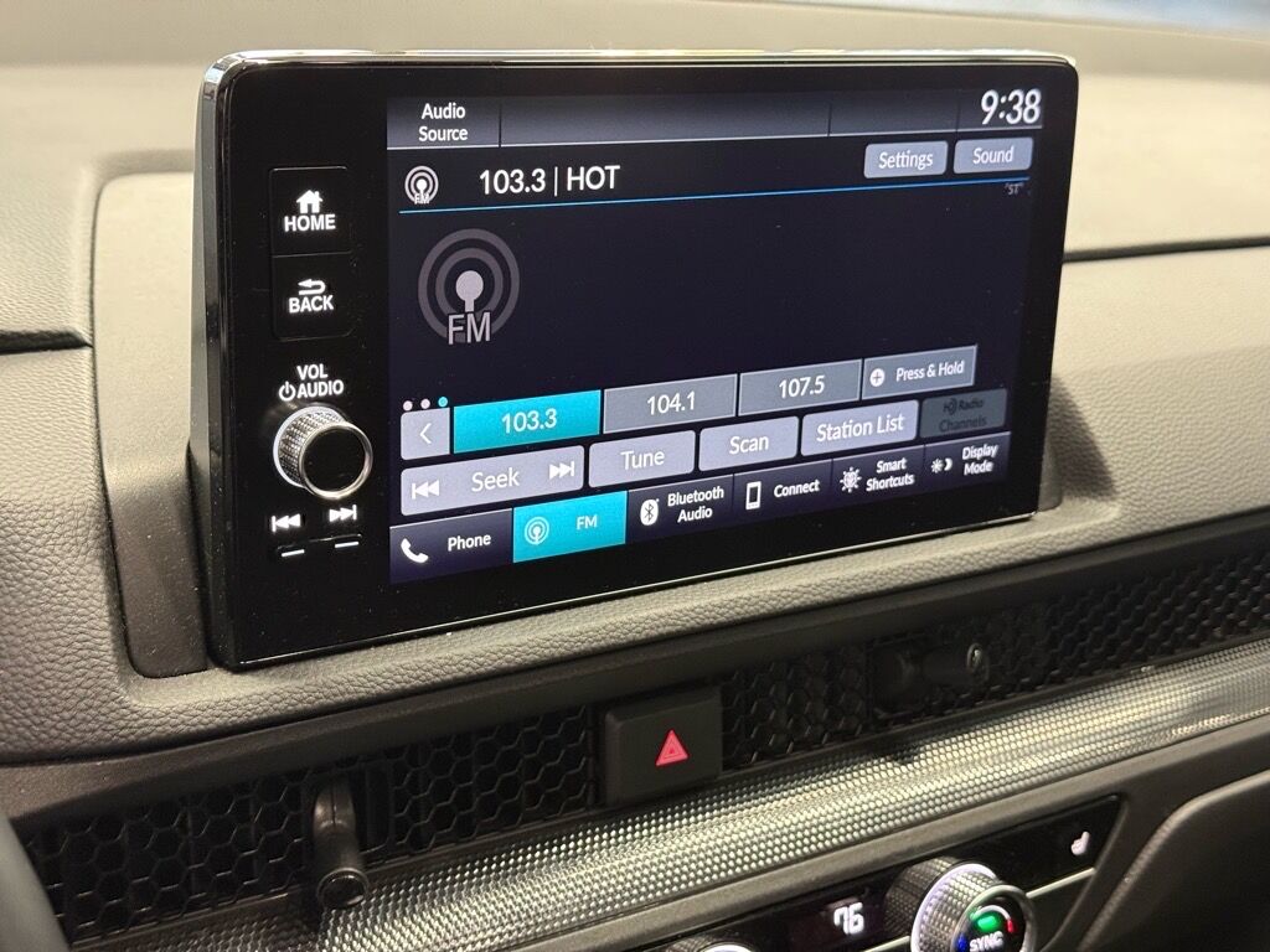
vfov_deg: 30.3
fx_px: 1761
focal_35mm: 48
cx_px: 635
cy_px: 476
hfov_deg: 39.7
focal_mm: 6.76
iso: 400
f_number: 1.78
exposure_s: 1/40
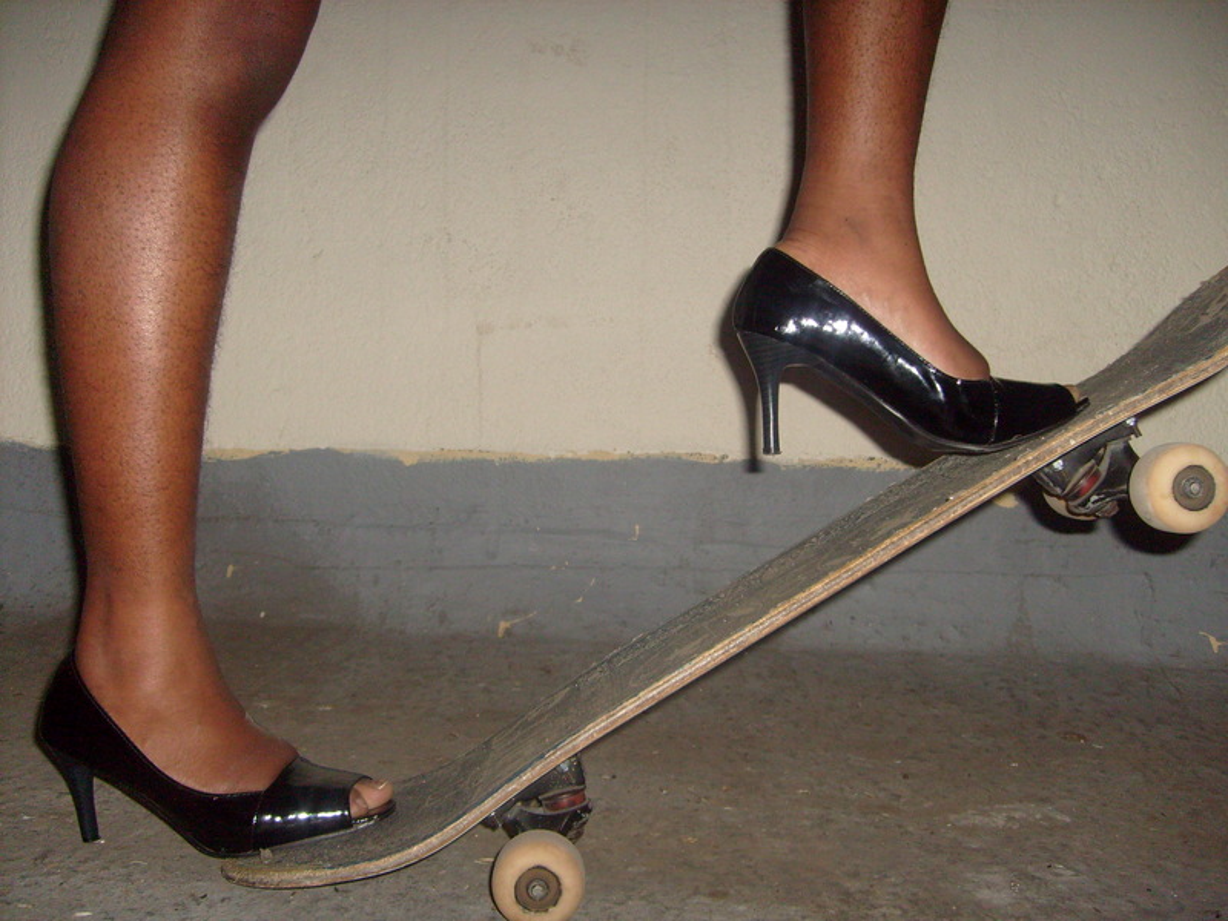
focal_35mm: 35
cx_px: 614
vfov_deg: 40.7
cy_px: 460
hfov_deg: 52.6
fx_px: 1242
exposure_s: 1/45
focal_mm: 5.8
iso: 100
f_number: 2.8
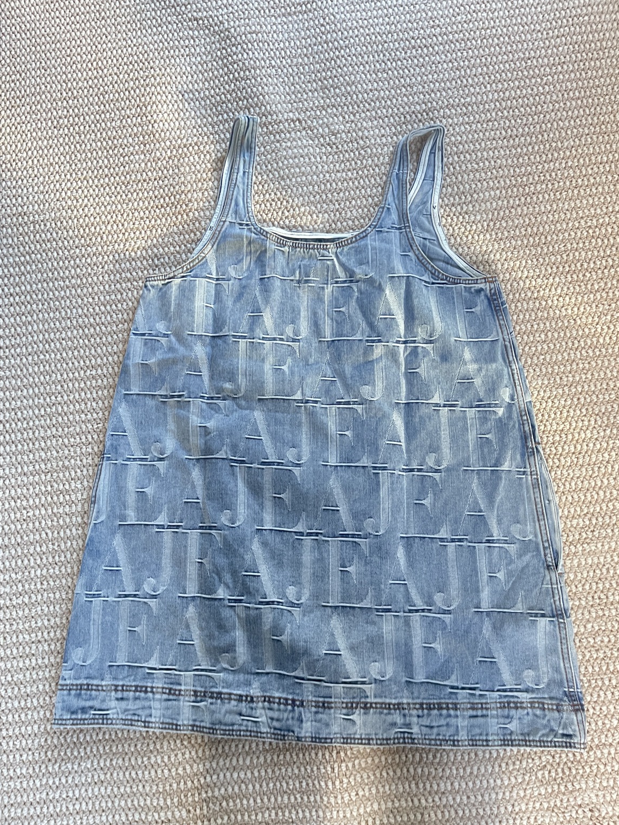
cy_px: 421
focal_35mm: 26
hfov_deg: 53.1
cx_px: 308
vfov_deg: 67.3
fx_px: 620
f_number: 1.6
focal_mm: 5.1
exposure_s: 1/60
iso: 500
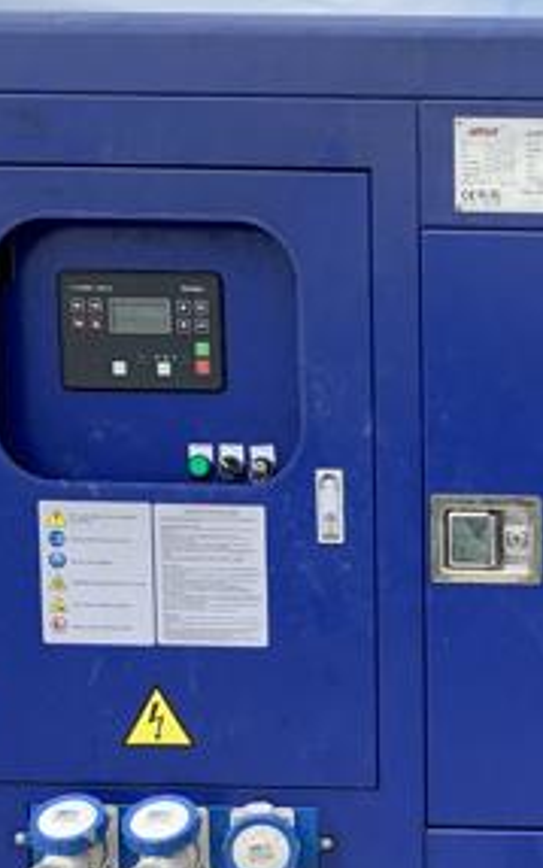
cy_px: 747
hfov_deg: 16.1
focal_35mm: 77
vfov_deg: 26.1
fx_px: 1821
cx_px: 695
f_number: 1.8
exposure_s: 1/1610
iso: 25
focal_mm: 4.25
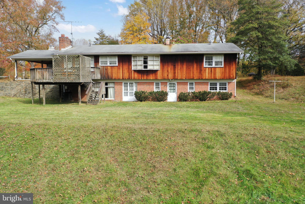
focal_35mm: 28
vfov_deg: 46.4
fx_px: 237
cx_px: 152
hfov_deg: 65.5
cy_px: 102
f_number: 3.2
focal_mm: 10.26
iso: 100
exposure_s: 1/640
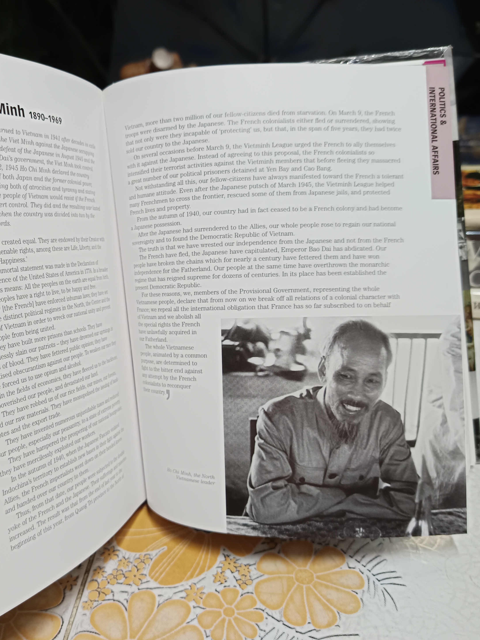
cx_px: 159
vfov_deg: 55.3
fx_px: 610
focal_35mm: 33
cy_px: 323
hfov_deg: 42.4
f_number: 1.7
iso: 904
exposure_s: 1/33.3
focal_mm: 5.31
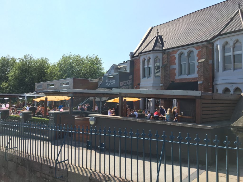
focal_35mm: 29
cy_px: 91
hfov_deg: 61.7
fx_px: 204
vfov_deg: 48.2
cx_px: 122
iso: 25
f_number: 2.2
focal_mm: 4.15
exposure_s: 1/894
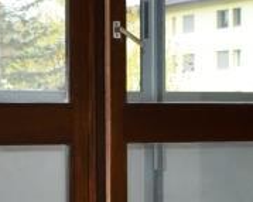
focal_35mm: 145
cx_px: 213
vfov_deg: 10.6
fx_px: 1085
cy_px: 165
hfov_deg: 13.2
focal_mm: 18
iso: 720
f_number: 4.5
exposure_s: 1/60
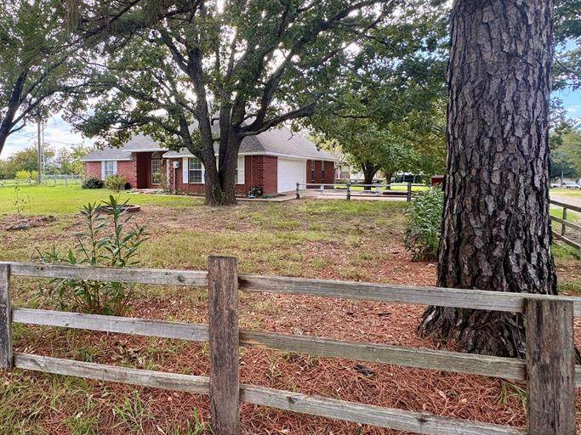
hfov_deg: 76.3
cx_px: 191
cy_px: 182
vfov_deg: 63.0
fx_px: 352
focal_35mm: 21
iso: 40
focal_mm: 2.22
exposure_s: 1/150
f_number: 2.2
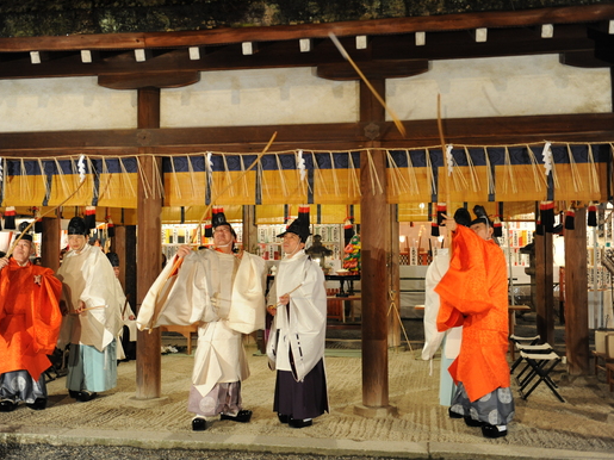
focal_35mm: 42
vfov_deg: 34.3
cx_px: 284
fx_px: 745
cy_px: 231
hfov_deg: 44.8
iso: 2000
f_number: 2.8
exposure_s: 1/60
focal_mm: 38
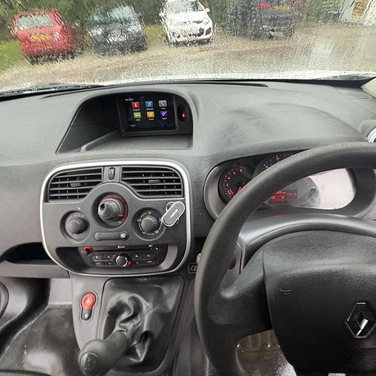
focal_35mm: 18
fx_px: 221
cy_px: 197
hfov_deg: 80.2
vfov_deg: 80.7
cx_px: 215
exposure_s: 1/60
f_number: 2.2
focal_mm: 2.22
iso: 640
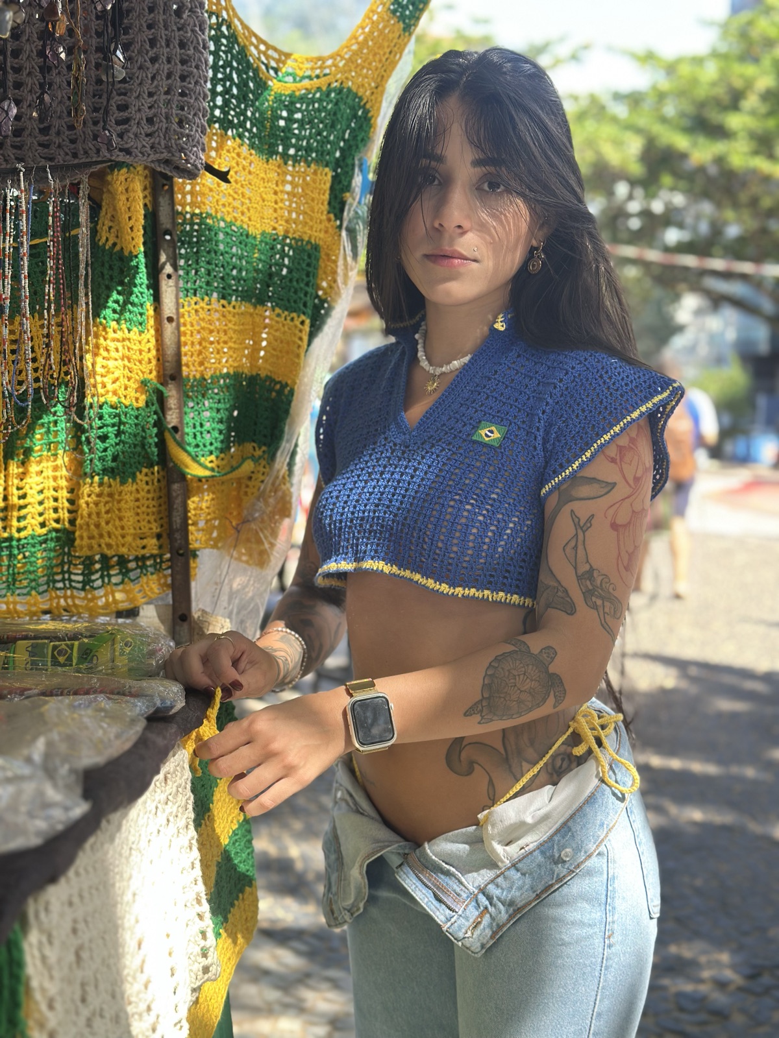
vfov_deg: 39.7
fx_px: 1440
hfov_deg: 30.3
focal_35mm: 48
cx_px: 390
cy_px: 519
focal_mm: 6.86
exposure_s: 1/376
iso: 80
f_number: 1.78
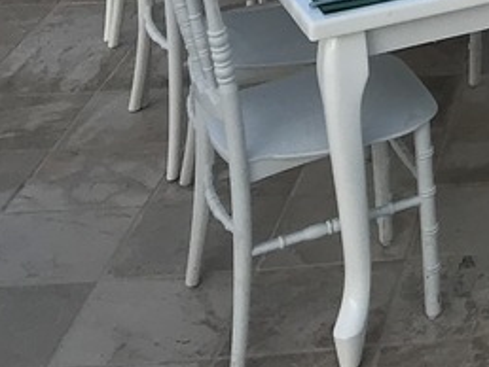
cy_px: -344
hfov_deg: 14.7
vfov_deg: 12.0
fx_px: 1569
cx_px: 963
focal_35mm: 111
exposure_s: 1/1212
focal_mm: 3.99
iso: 20
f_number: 1.8
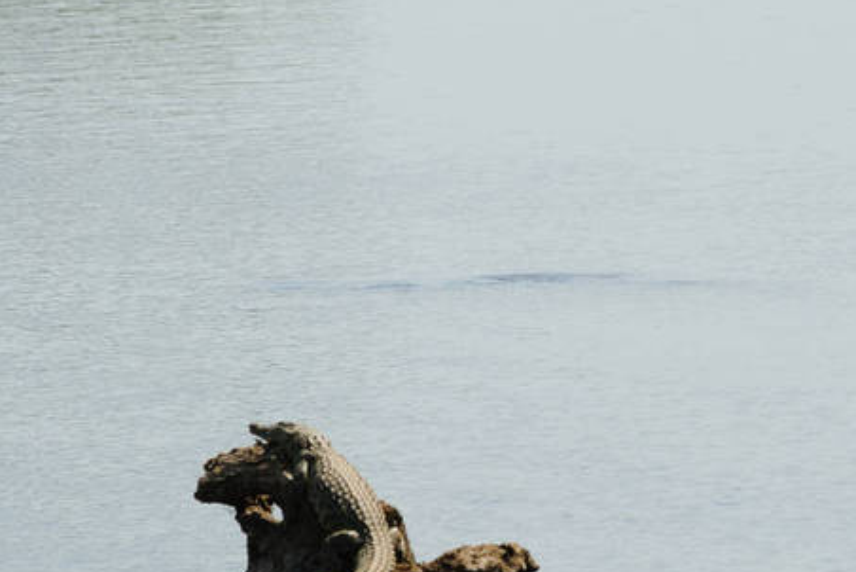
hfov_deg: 2.2
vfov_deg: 1.5
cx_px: 661
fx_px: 22127
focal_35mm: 930
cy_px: 345
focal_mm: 400
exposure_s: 1/400
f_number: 10
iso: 100
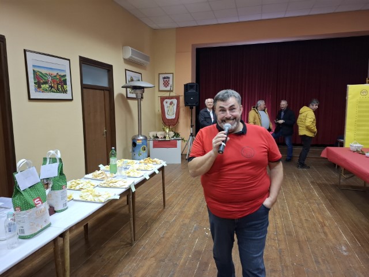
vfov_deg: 58.9
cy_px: 138
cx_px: 184
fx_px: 245
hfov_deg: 73.9
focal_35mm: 23
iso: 250
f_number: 1.8
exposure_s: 1/50
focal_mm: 5.54
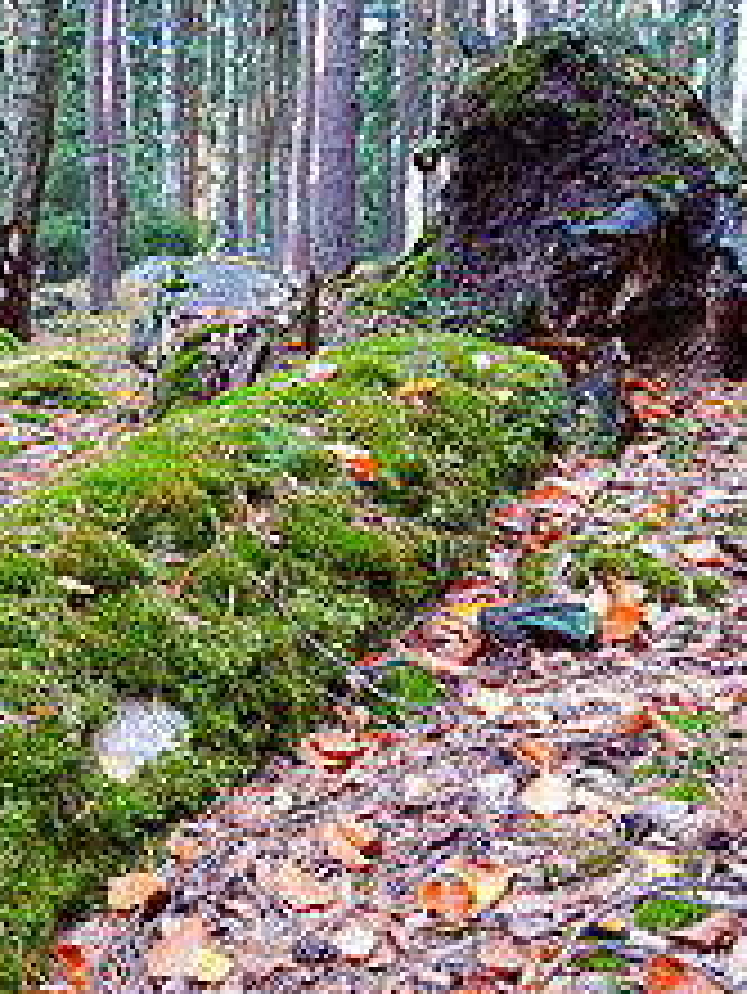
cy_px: 573
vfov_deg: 41.1
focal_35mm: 46
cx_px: 126
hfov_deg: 30.6
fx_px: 1322
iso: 125
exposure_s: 1/30
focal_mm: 5.2
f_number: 3.3
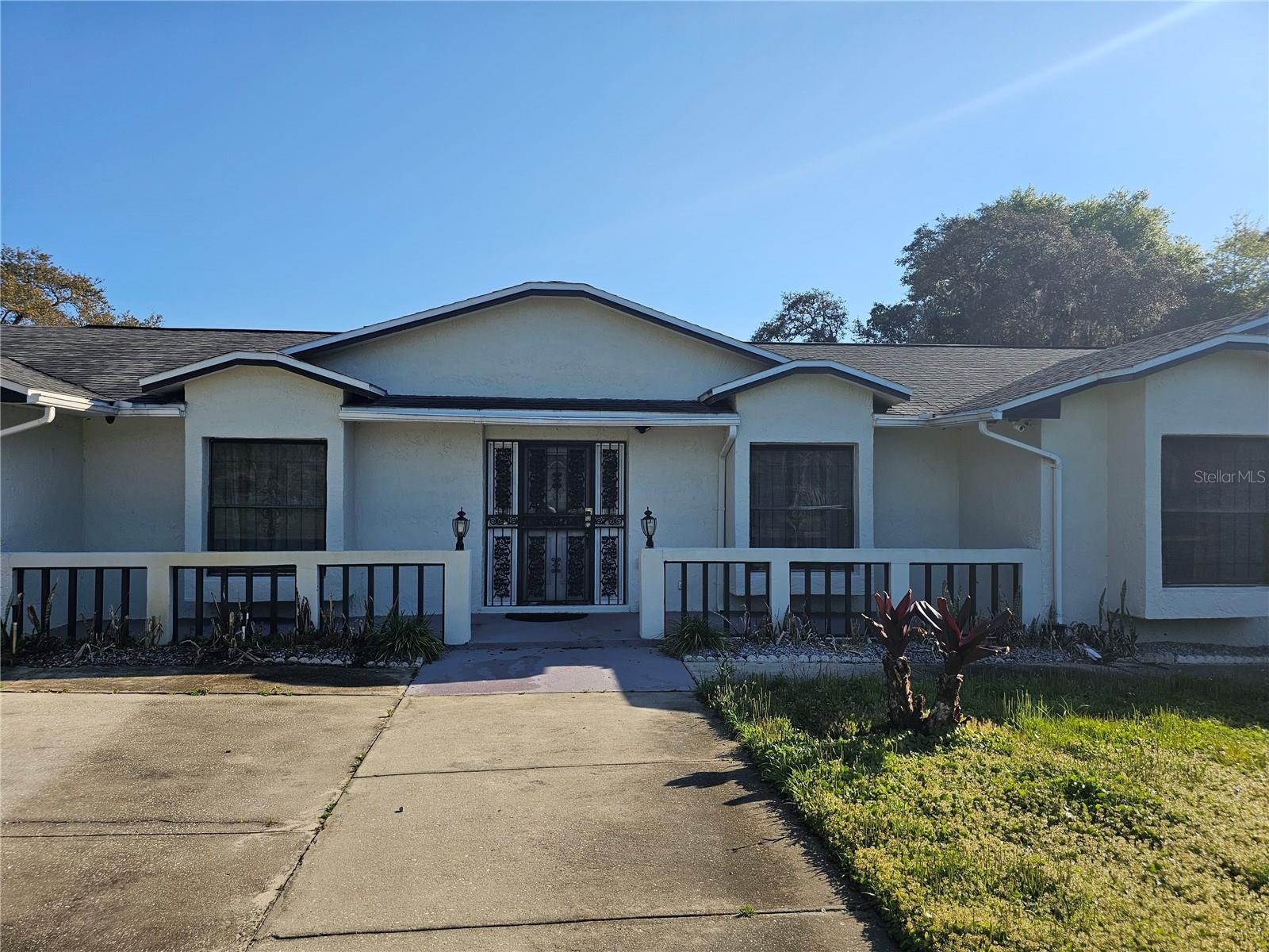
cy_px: 476
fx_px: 843
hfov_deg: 73.9
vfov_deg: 58.9
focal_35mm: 23
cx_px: 634
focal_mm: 6.3
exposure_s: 1/738
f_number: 1.7
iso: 10
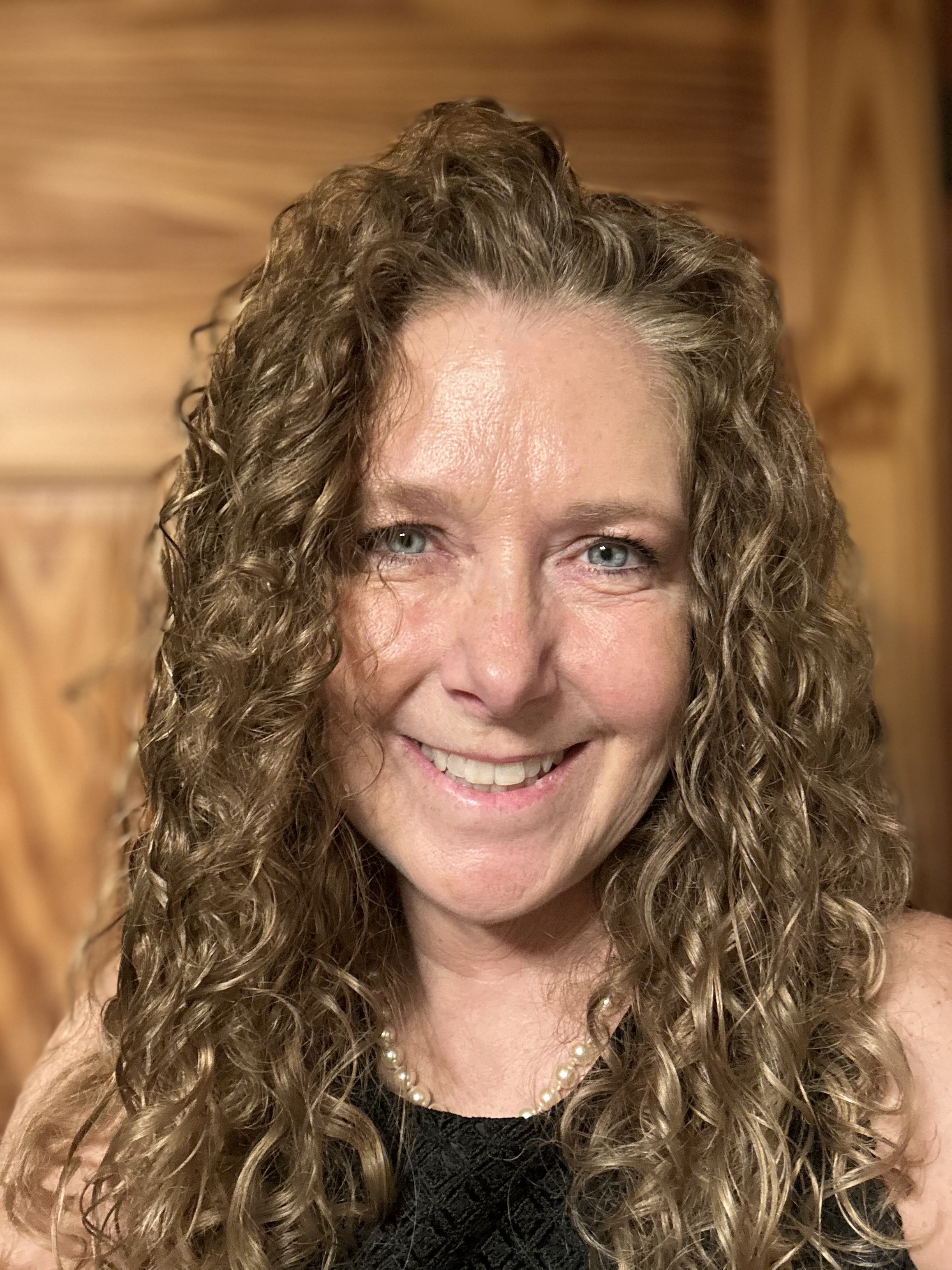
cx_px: 476
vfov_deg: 60.0
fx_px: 1100
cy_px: 635
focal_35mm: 30
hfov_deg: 46.8
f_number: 1.9
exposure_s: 1/60
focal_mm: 2.69
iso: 250
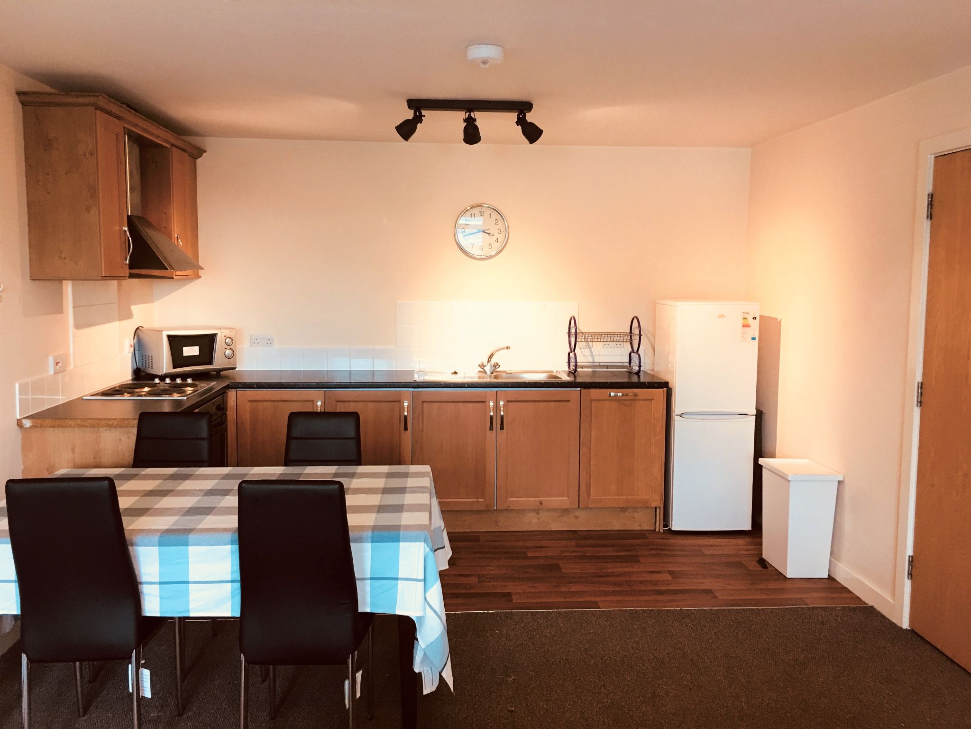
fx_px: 813
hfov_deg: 61.7
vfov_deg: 48.2
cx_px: 486
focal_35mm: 29
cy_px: 364
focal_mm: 4.15
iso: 64
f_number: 2.2
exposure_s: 1/17
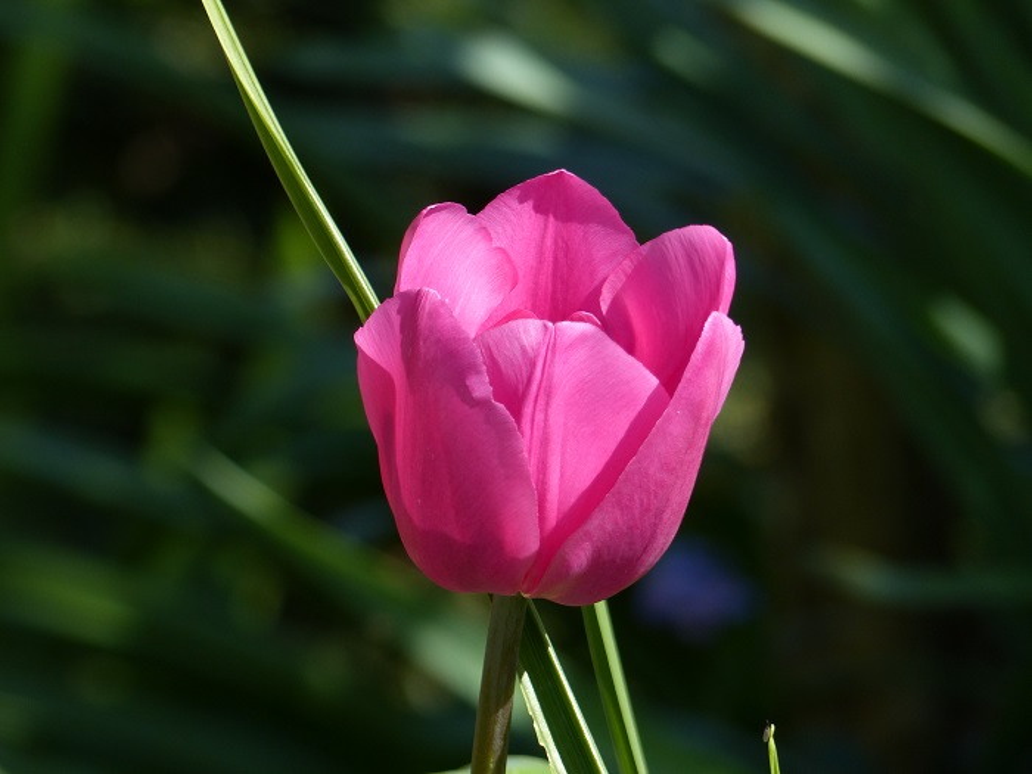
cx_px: 516
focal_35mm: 600
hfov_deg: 3.3
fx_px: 17888
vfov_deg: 2.5
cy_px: 387
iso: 100
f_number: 4
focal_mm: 108
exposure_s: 1/500
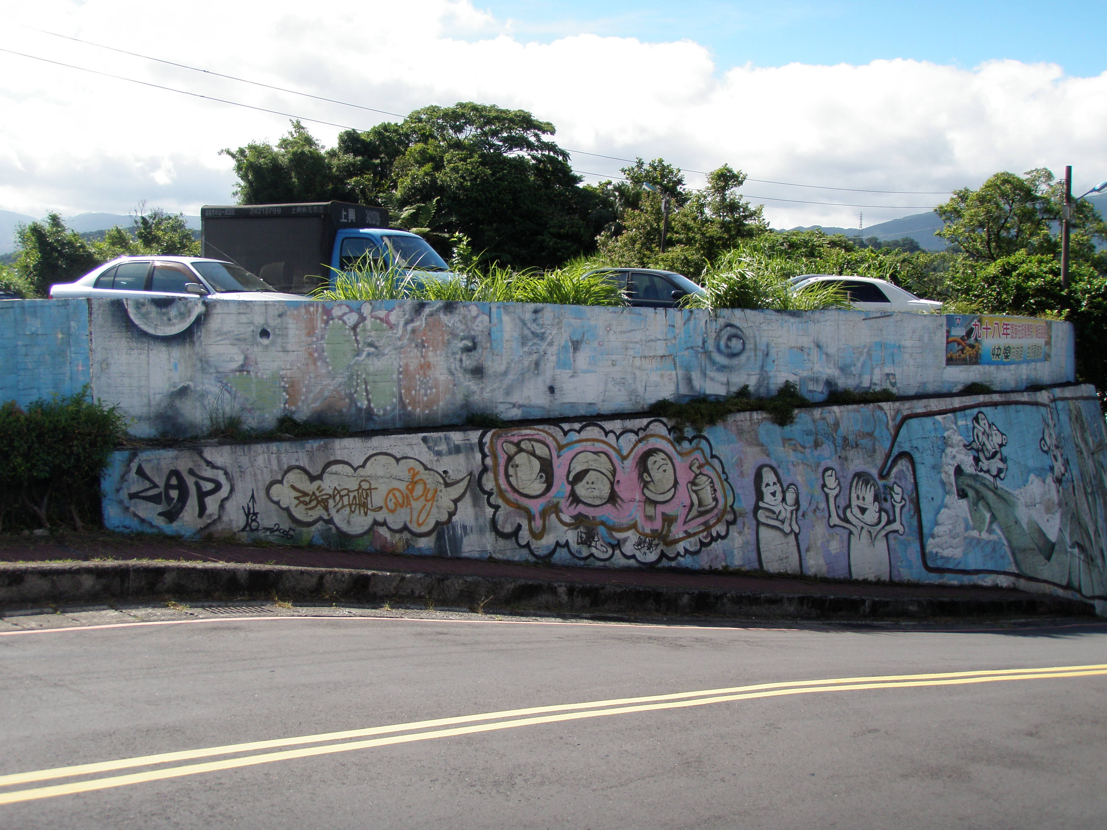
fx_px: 1215
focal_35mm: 38
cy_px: 415
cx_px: 554
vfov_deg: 37.7
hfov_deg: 49.0
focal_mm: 6.7
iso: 80
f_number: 3.5
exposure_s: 1/500
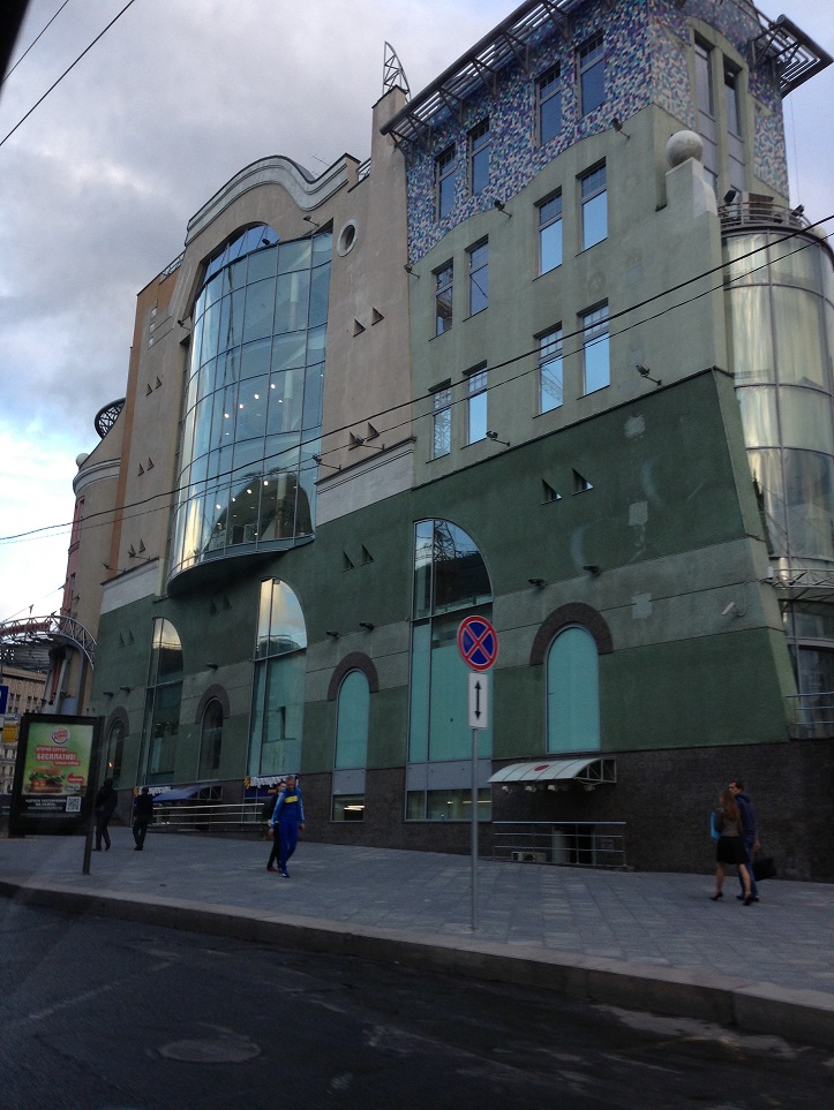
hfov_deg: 43.0
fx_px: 1059
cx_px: 417
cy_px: 555
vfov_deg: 55.3
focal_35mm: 33
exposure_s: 1/131
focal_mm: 4.13
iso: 50
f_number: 2.4
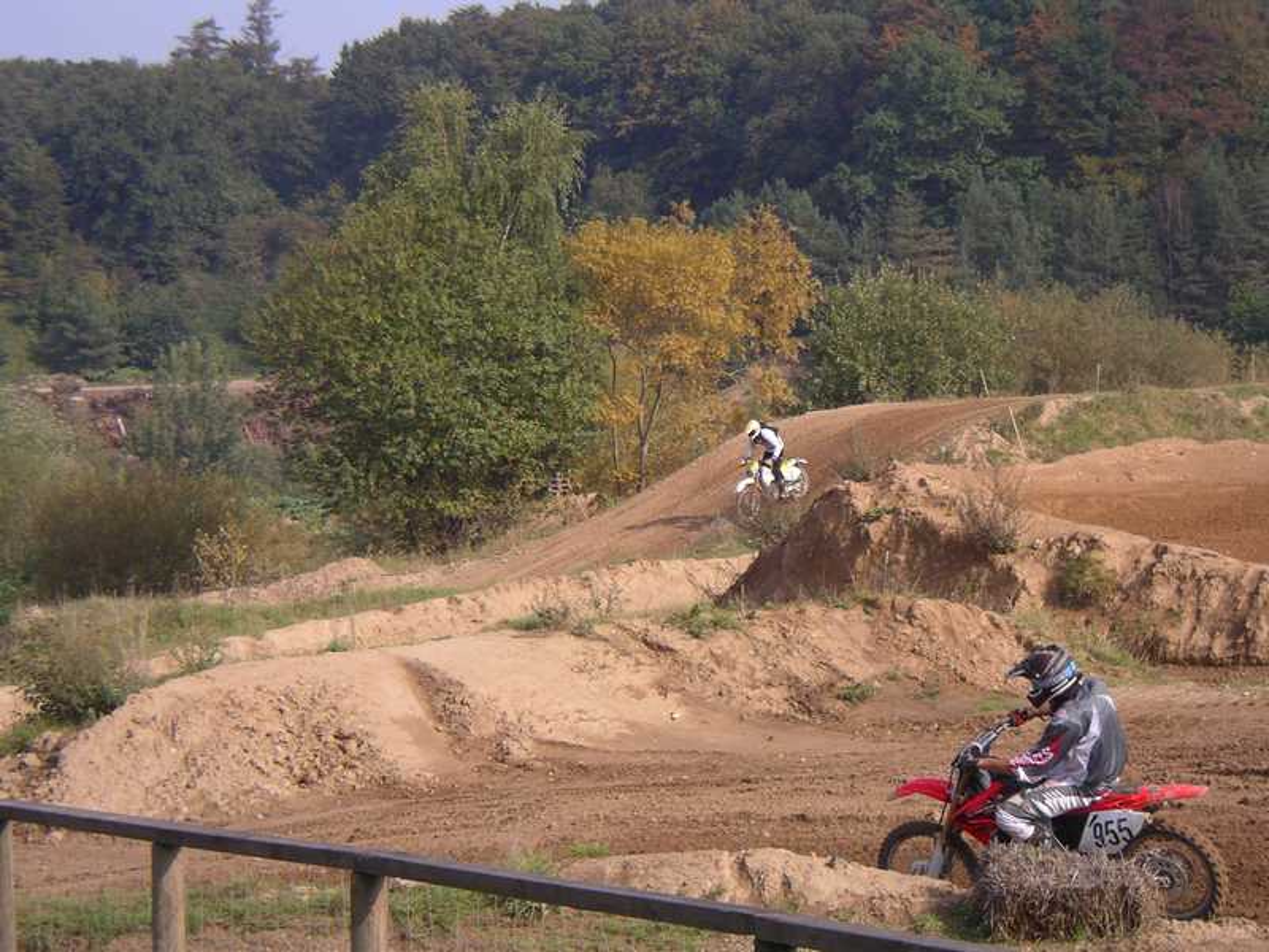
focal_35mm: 104
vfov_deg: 14.2
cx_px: 634
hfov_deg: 18.9
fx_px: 3813
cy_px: 476
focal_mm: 16
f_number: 3.9
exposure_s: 1/400
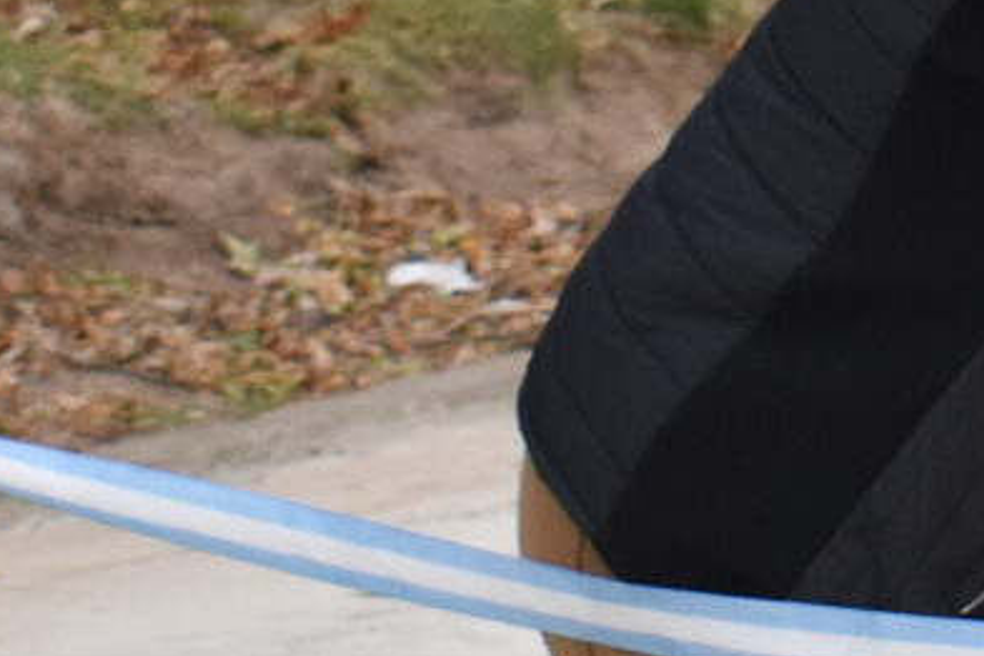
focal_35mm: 342
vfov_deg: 4.0
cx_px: 2694
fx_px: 9354
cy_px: 84
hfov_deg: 5.7
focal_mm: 35
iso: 800
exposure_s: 1/2000
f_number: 5.6
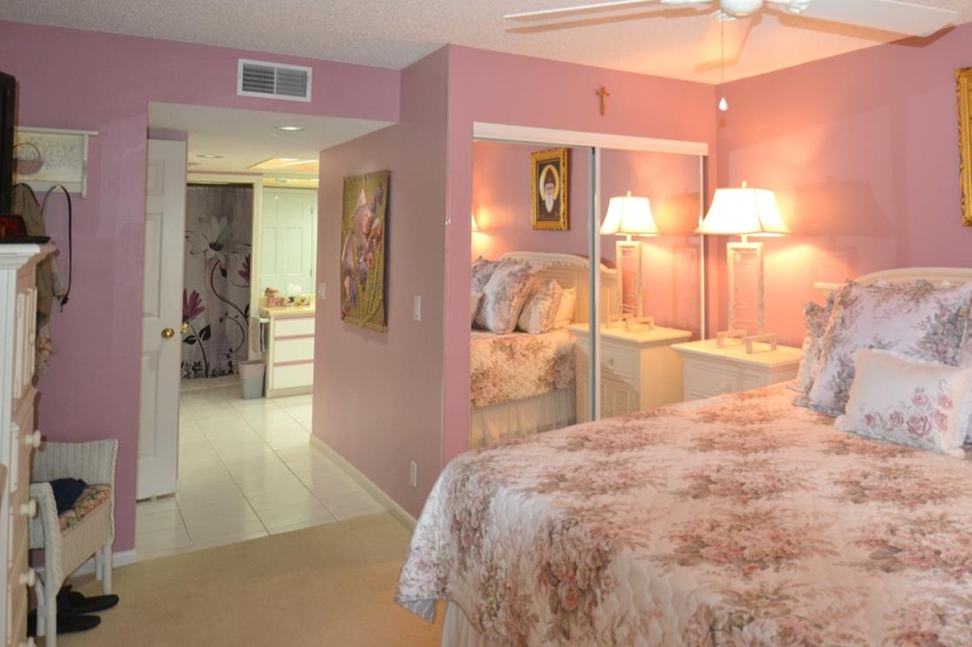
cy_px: 193
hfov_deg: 66.3
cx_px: 692
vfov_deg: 48.3
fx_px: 702
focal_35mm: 26
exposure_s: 1/60
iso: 720
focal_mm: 12
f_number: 3.8
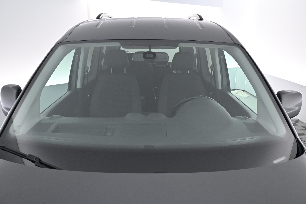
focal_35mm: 27
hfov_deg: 67.4
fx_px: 229
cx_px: 153
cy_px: 102
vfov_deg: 47.9
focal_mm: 18
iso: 2000
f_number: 3.5
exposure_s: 1/125
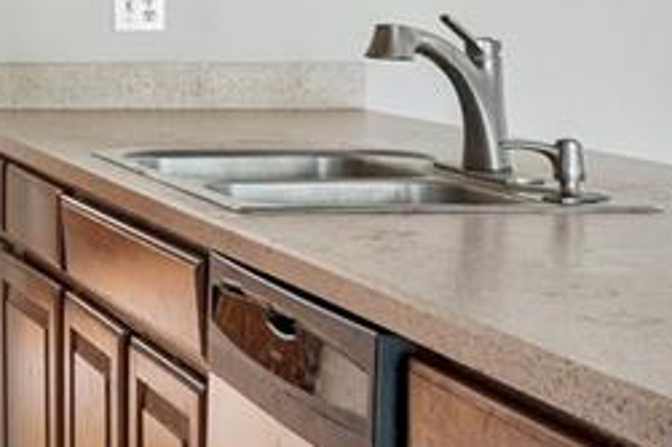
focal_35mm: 106
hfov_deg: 17.1
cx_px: -380
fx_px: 1977
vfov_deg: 12.8
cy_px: 24
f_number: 10
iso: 1000
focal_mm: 26
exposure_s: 1/5
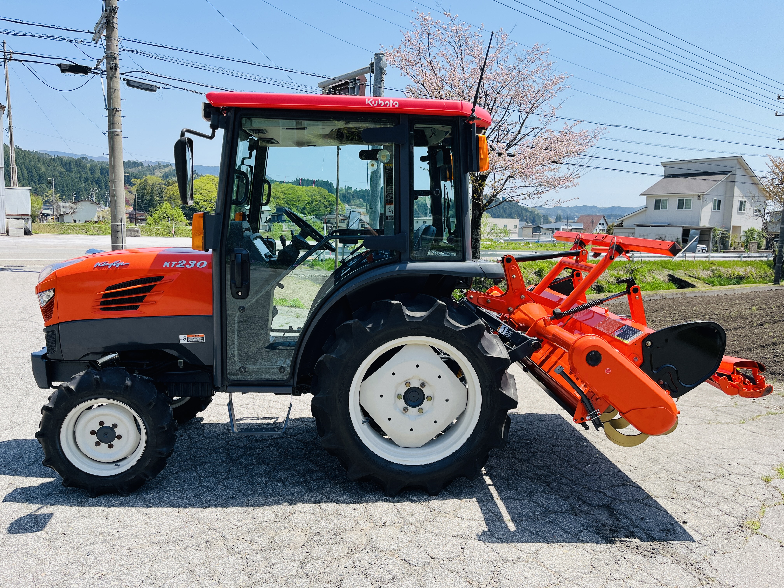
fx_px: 589
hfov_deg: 67.3
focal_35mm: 26
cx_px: 392
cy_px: 294
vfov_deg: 53.1
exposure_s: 1/2179
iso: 50
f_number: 1.6
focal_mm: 5.1
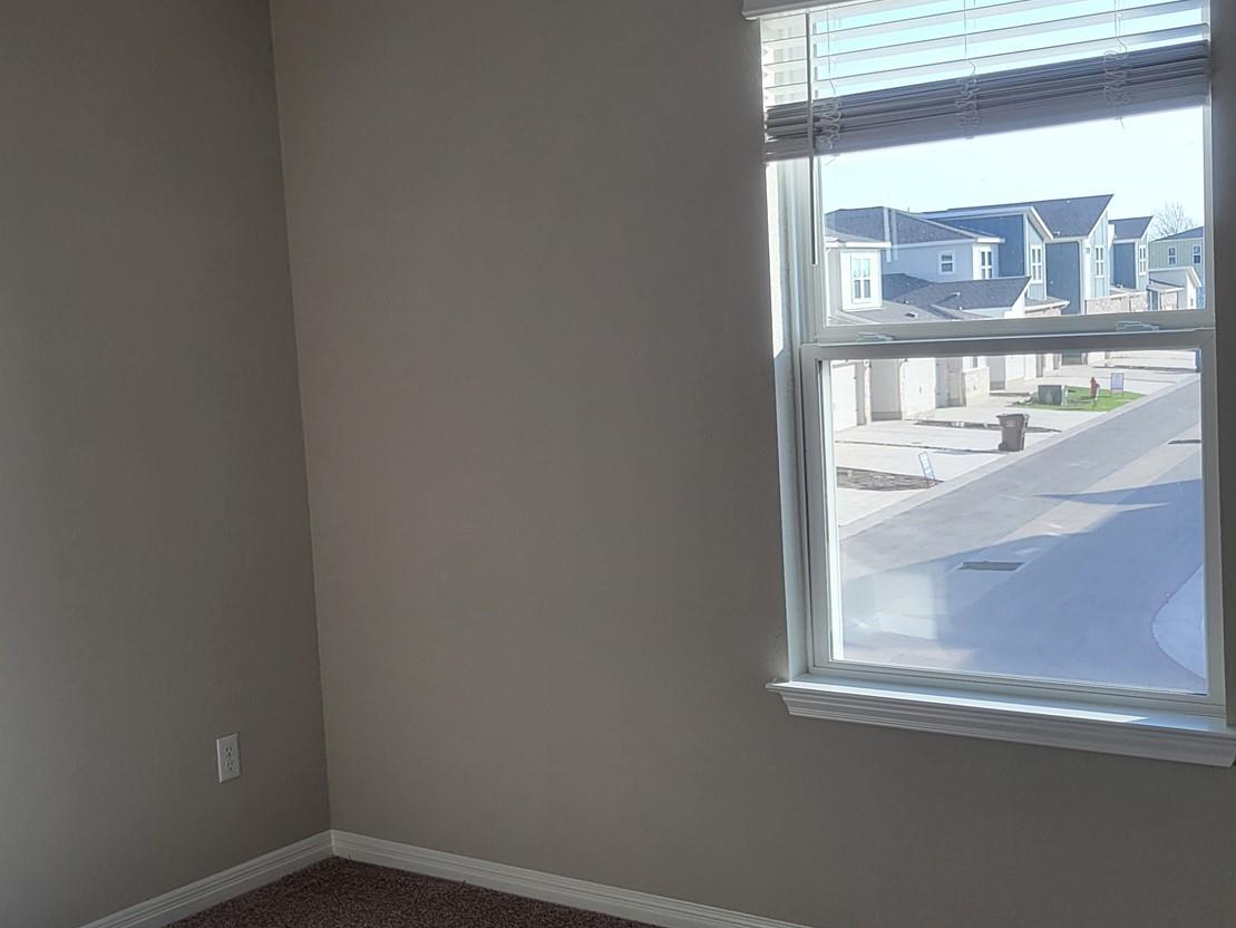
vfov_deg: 30.3
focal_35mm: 48
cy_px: 510
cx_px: 481
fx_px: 1714
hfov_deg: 39.4
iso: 40
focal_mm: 5.4
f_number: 1.8
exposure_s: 1/215
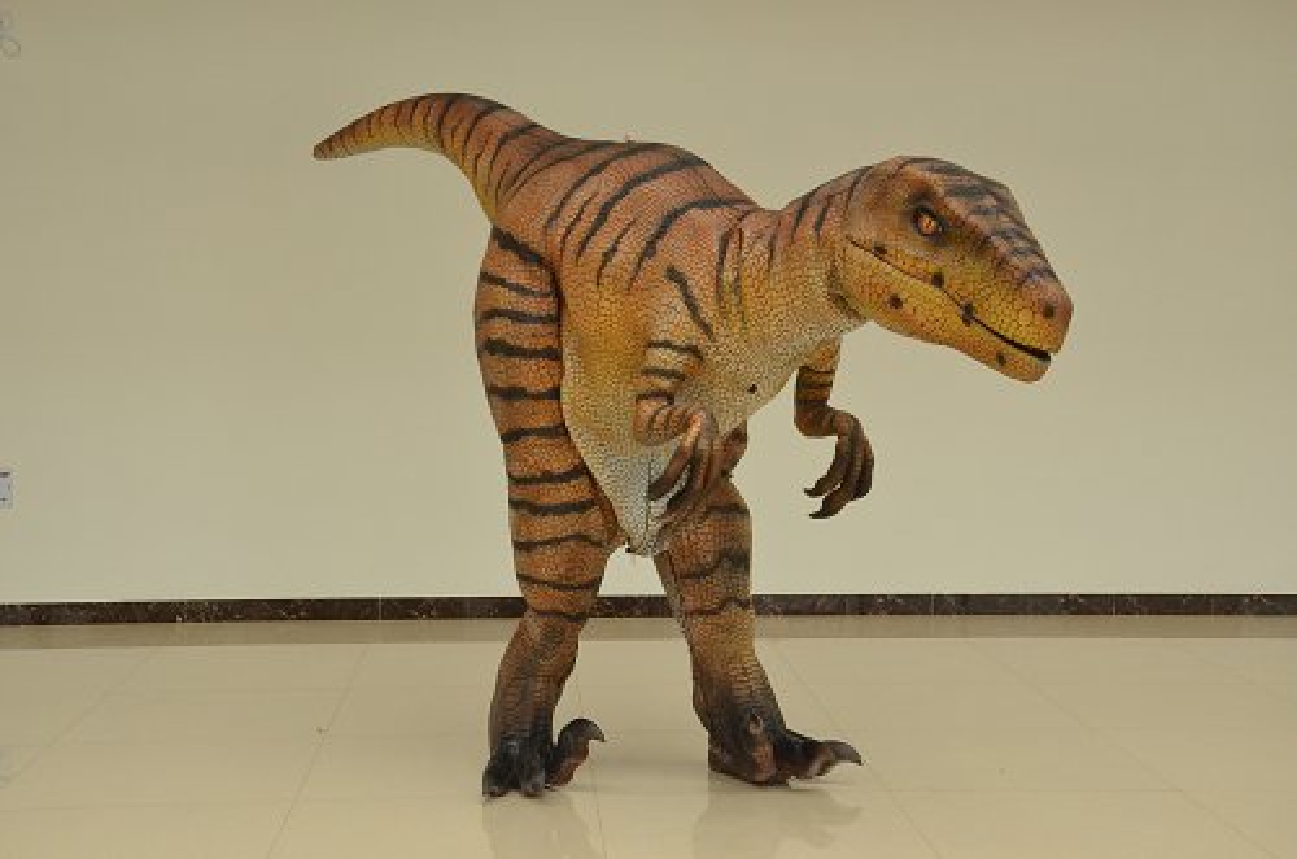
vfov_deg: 25.6
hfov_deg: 37.9
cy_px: 430
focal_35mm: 52
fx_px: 1887
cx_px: 648
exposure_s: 1/320
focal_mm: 35
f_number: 9
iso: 2000
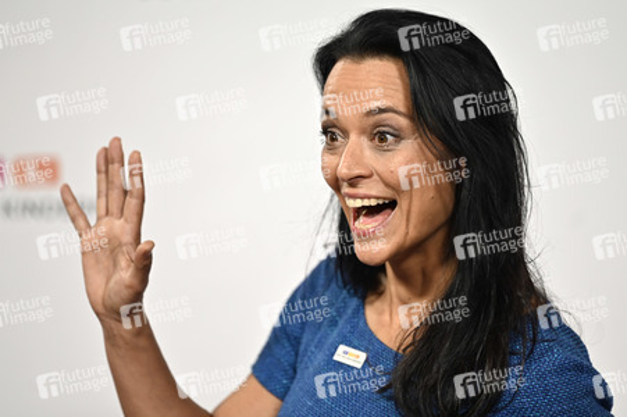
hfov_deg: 10.3
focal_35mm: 200
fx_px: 3481
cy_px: 208
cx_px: 314
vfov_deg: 6.9
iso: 500
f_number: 2.8
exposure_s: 1/200
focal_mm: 200
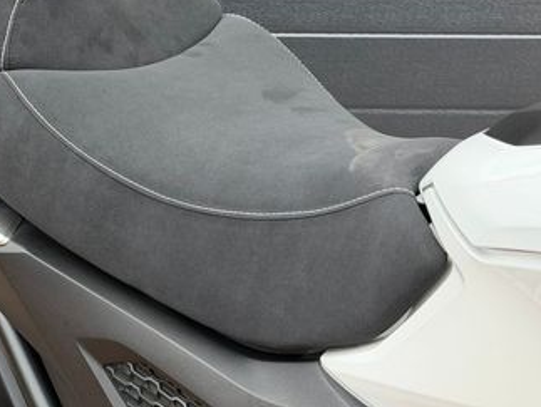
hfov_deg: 20.3
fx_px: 1486
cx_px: 87
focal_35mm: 95
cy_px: 167
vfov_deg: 15.6
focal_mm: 6.76
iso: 64
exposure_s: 1/185
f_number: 1.78
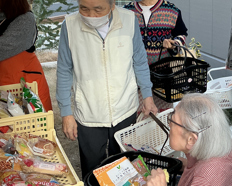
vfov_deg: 25.3
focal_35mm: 58
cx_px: 183
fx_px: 398
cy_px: 13
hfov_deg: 31.7
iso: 20
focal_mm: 3
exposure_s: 1/183
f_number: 1.8
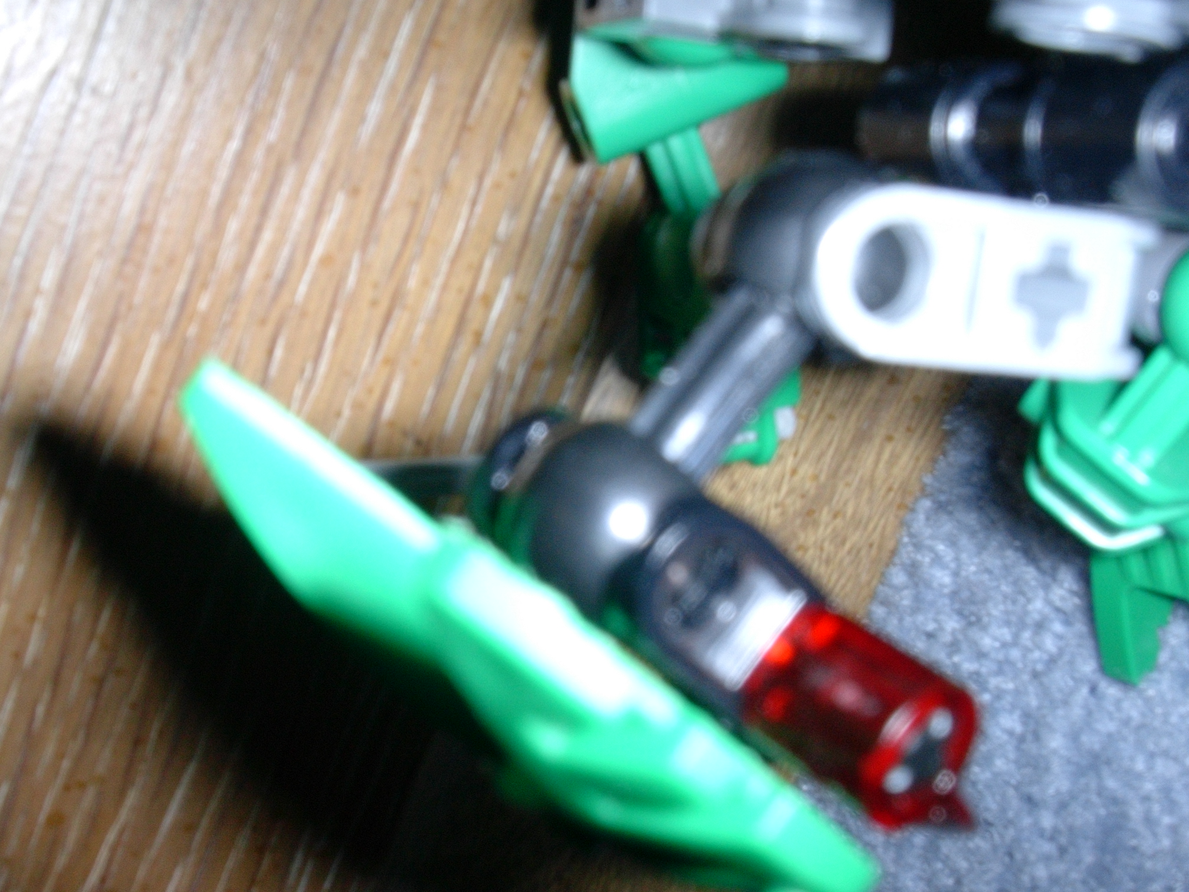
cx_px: 594
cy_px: 446
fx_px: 1546
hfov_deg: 42.1
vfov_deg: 32.2
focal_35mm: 45
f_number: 5.8
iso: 70
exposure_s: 1/64
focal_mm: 6.7
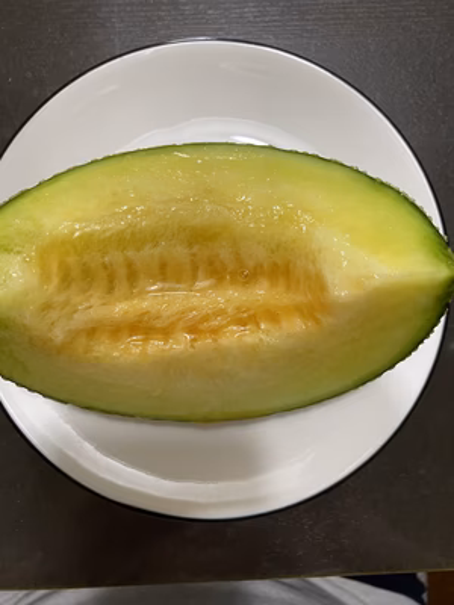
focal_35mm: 26
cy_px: 302
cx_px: 227
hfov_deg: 53.1
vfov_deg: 67.3
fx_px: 455
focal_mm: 4.25
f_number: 1.8
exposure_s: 1/50
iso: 160
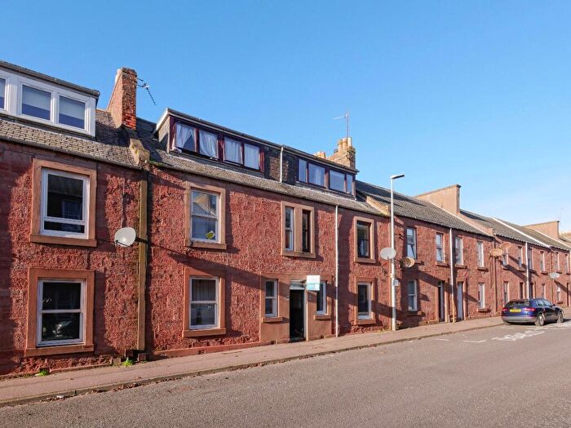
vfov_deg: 78.1
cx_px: 286
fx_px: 264
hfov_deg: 94.5
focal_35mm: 16
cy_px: 214
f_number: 6.3
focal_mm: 8
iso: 200
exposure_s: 1/250
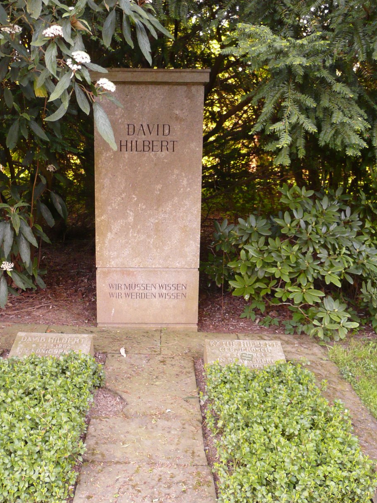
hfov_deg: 38.5
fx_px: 537
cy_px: 281
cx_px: 146
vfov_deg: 50.0
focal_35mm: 37
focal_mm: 4.6
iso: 200
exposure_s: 1/13
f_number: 3.3
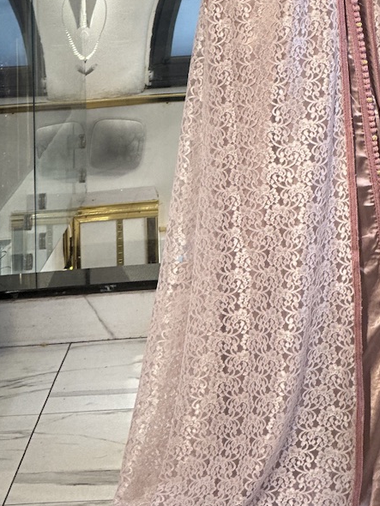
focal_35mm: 167
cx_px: 334
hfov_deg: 8.9
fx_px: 2443
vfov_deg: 11.7
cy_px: -6
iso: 40
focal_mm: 9
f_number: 2.8
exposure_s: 1/100
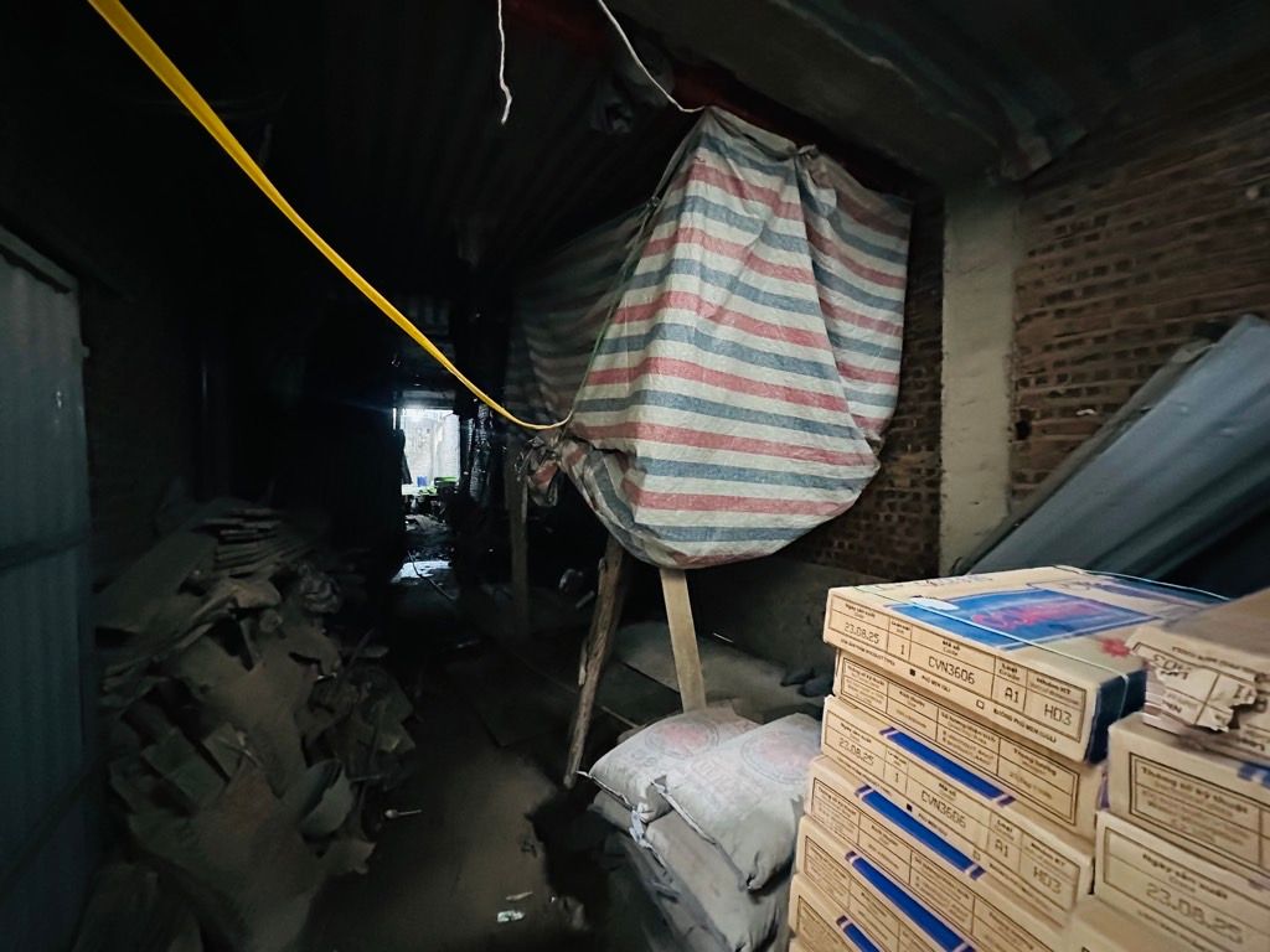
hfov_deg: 102.1
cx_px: 635
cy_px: 476
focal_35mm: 14
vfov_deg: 85.7
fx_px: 514
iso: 2000
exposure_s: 1/30
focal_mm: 2.22
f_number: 2.2
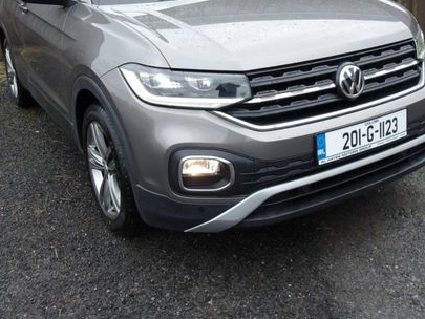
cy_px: 90
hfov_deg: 46.8
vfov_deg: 35.4
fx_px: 491
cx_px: 221
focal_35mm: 40
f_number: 3
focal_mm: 4.9
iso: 100
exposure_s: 1/210
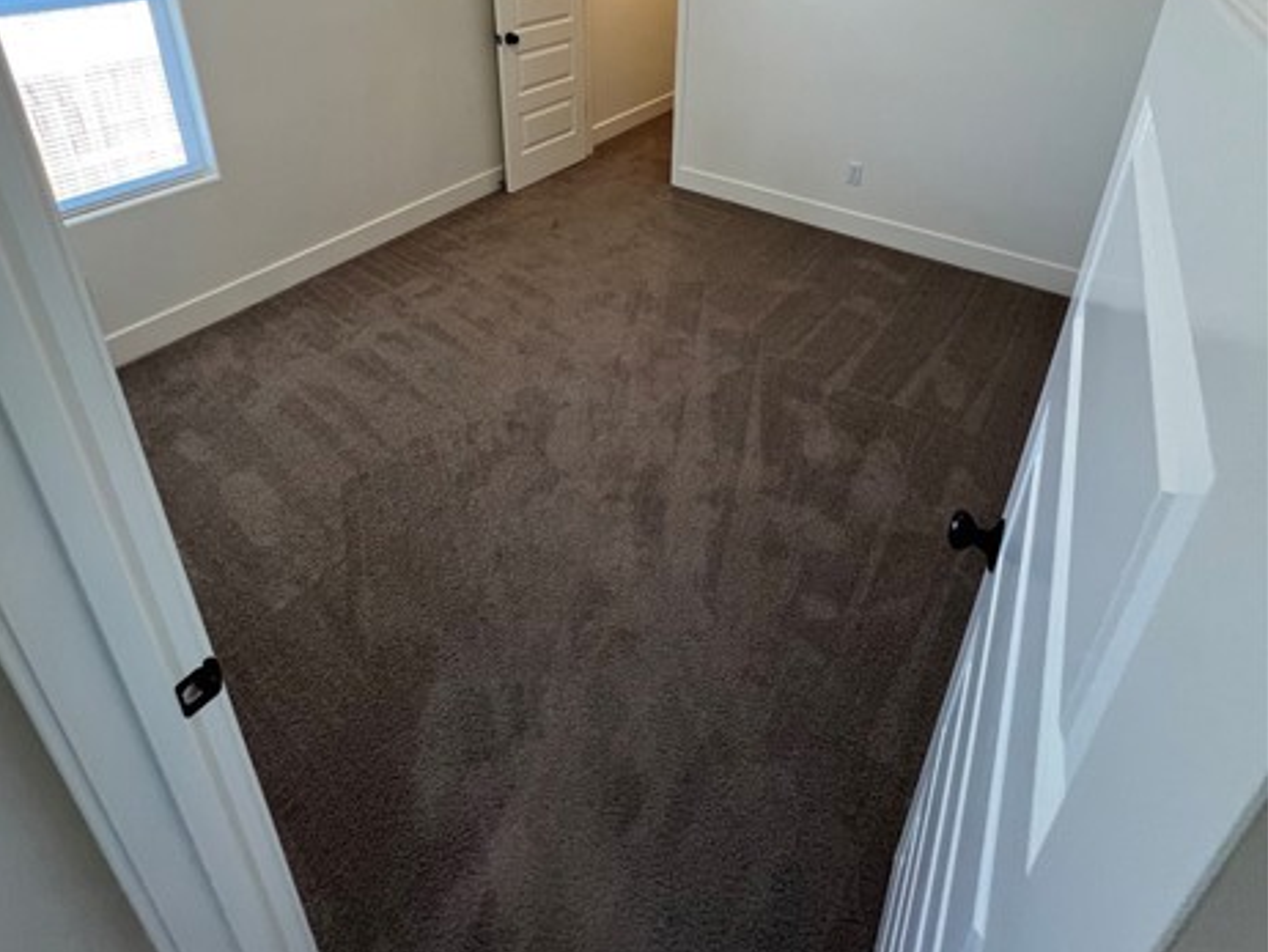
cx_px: 612
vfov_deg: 64.9
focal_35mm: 18
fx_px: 660
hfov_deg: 87.7
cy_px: 184
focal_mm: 1.57
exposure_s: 1/120
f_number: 1.8
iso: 250
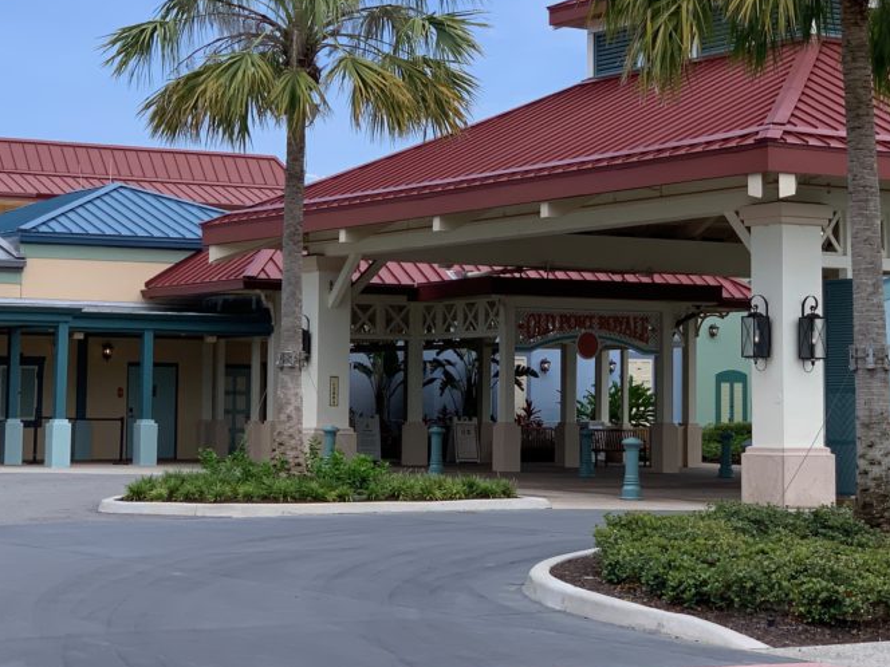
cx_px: 413
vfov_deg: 15.6
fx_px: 2417
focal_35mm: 94
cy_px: 111
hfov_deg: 20.9
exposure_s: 1/1065
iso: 16
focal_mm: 6
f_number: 2.4
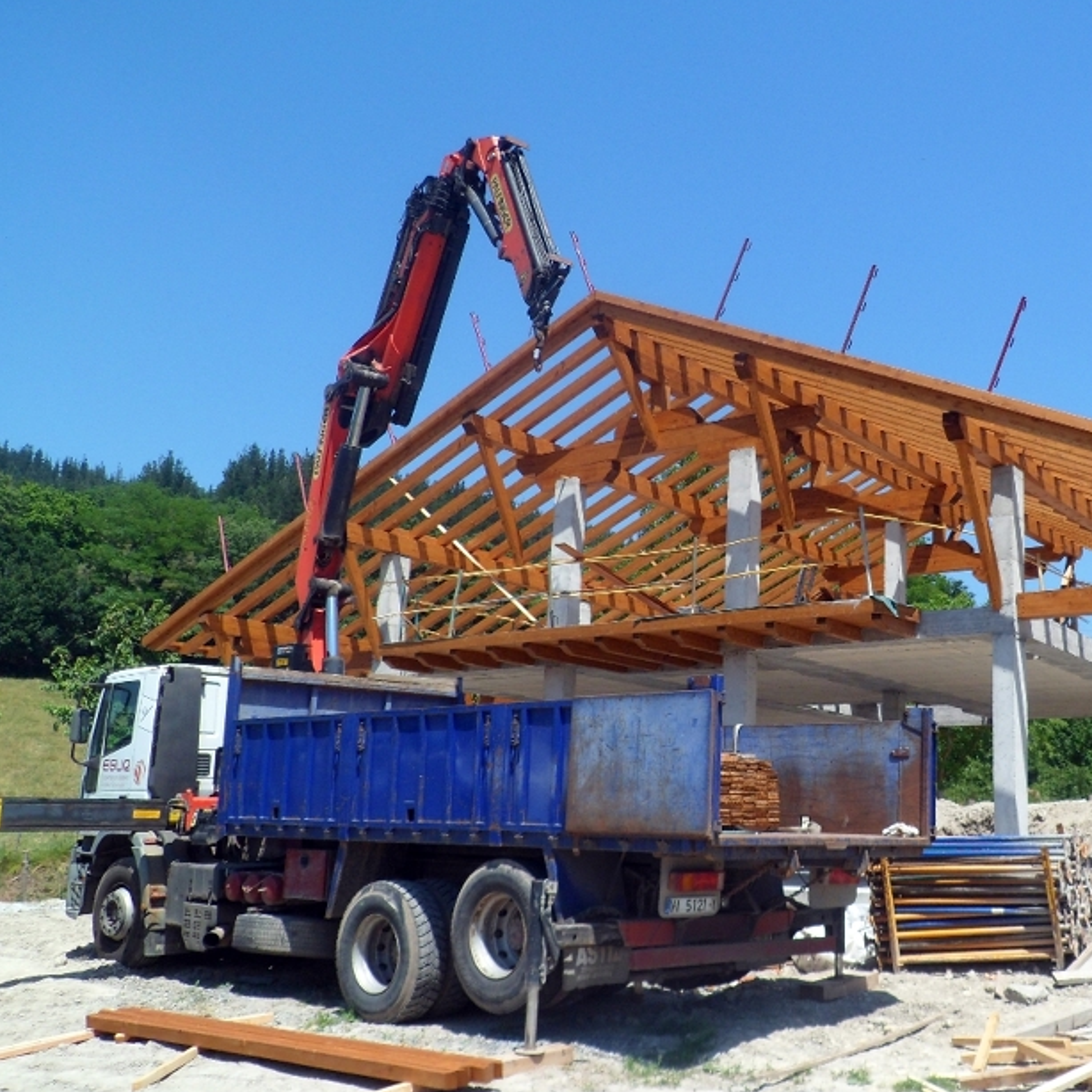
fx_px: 1249
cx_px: 797
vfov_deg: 47.2
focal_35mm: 35
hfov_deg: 45.8
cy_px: 566
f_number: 3.3
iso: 80
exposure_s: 1/750
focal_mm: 4.9
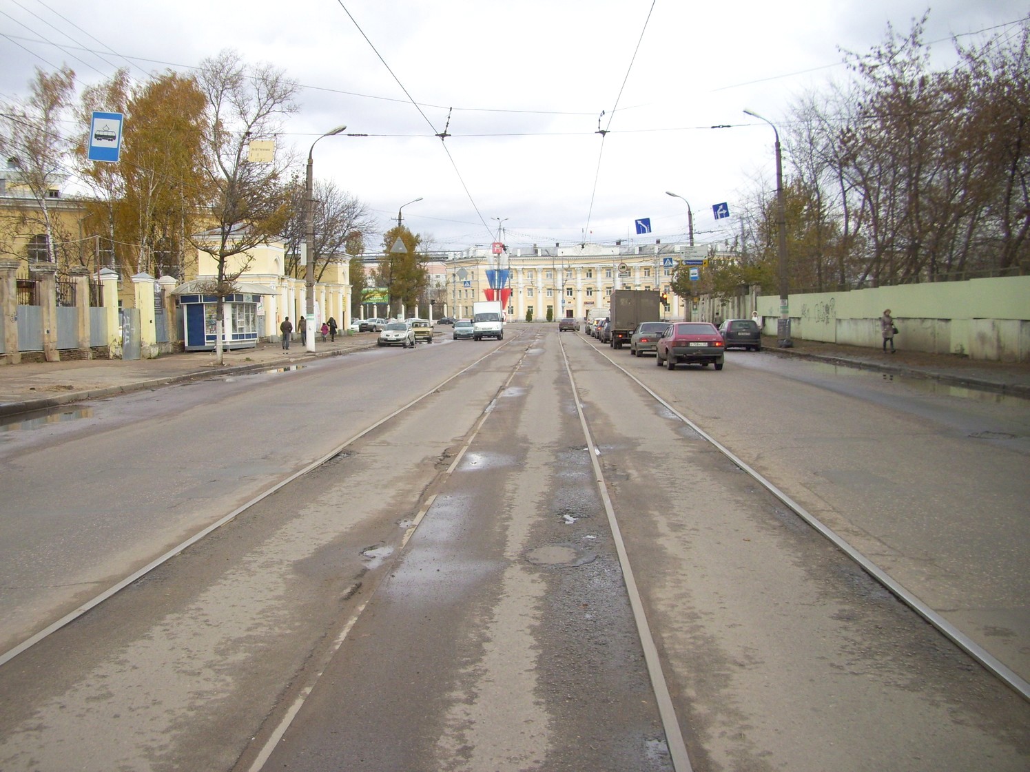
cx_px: 515
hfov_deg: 54.0
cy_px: 386
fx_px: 1012
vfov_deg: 41.8
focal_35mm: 34
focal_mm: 5.7
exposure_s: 1/200
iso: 80
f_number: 2.9
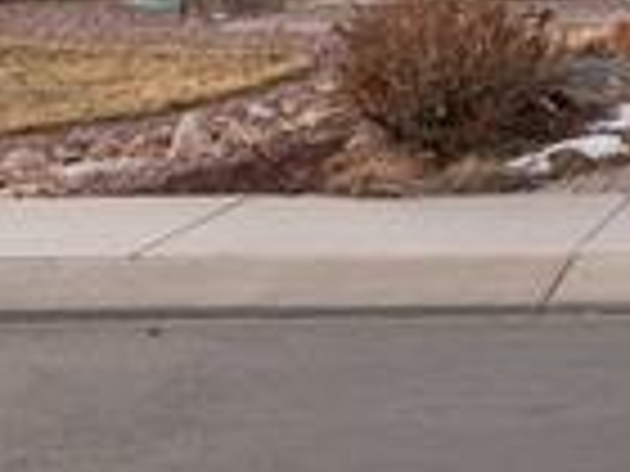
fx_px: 2239
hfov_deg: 14.4
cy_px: -324
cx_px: 1071
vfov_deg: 11.4
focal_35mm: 123
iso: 800
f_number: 6.7
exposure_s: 1/8
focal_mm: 28
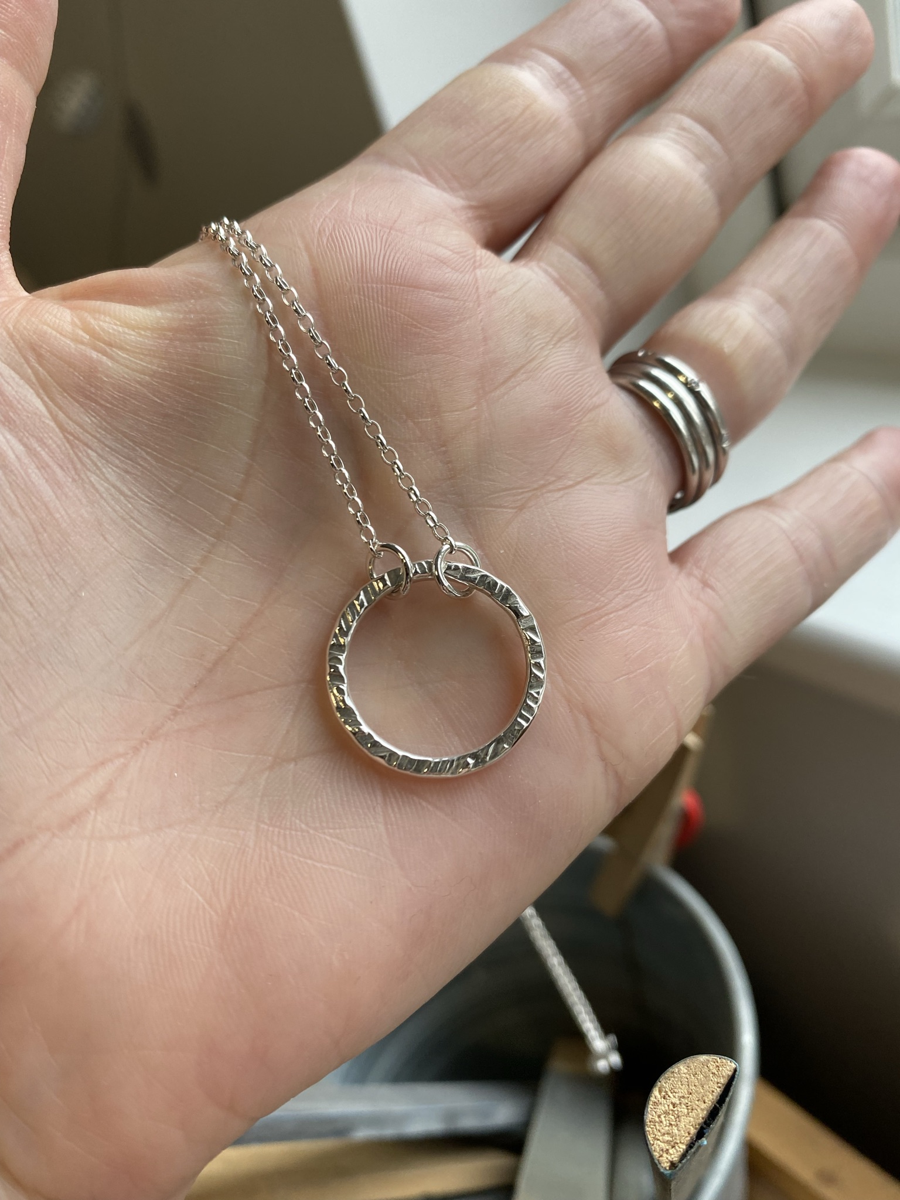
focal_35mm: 26
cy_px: 600
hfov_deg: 53.1
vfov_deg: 67.3
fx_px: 901
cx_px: 450
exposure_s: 1/121
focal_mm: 4.25
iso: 64
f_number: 1.8
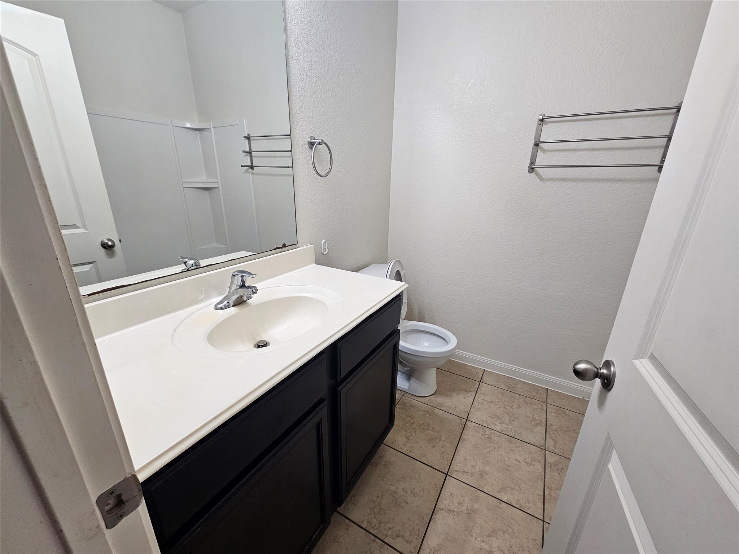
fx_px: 278
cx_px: 370
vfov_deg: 89.9
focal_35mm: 13
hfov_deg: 106.2
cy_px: 277
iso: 125
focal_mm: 2.2
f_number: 2.2
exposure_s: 1/60
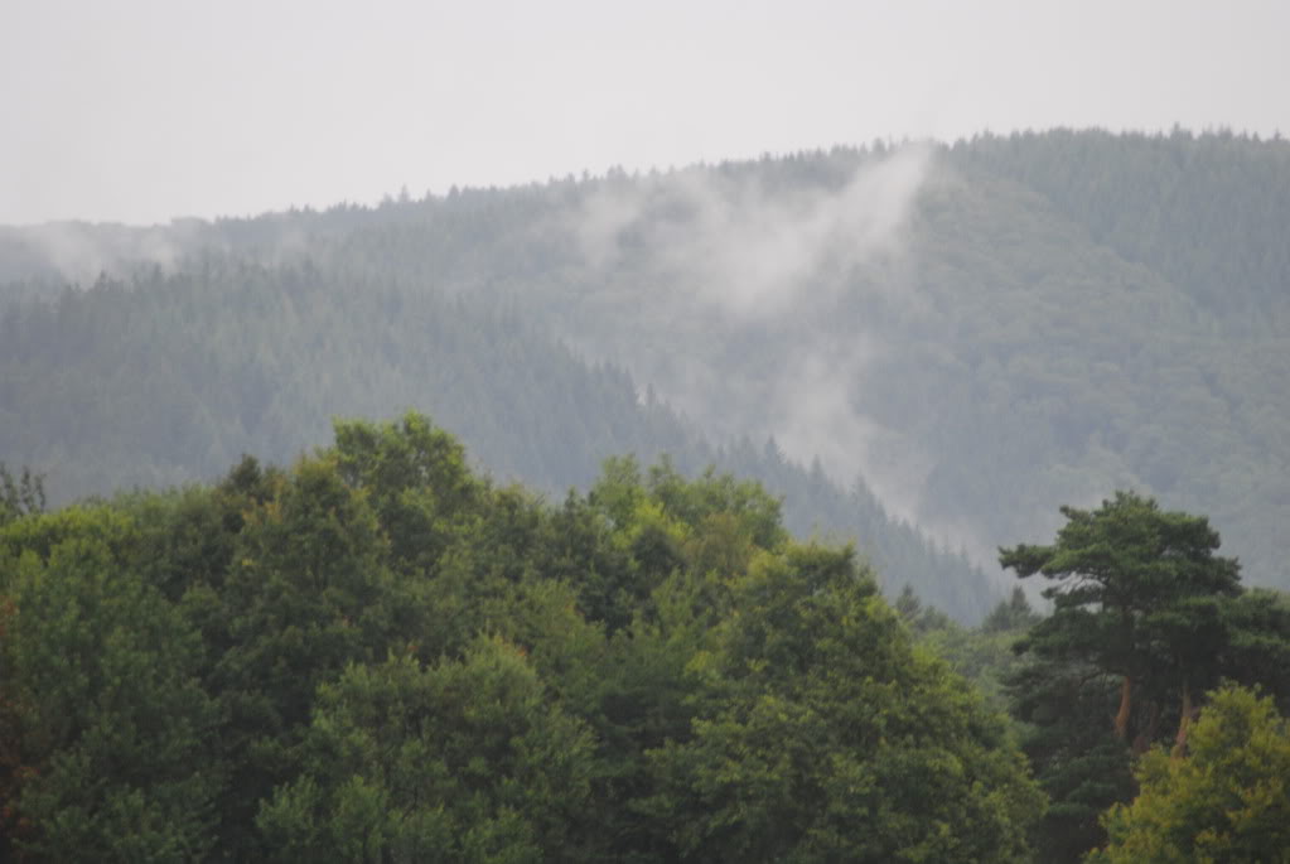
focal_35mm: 450
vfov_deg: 3.1
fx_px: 16146
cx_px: 645
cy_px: 432
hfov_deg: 4.6
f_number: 5.6
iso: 400
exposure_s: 1/100
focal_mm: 300
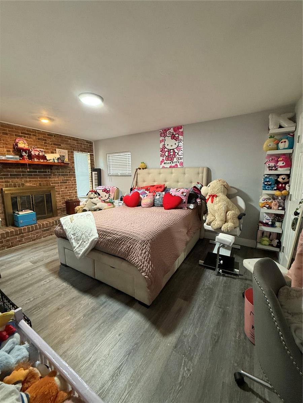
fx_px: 163
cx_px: 152
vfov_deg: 102.1
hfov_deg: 85.7
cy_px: 202
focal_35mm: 14
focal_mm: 2.22
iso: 500
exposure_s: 1/60
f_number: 2.2
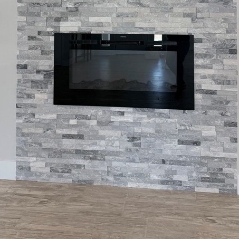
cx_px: 120
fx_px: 375
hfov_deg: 35.4
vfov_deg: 32.6
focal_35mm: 48
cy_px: 3
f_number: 1.78
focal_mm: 6.76
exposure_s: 1/224
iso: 160
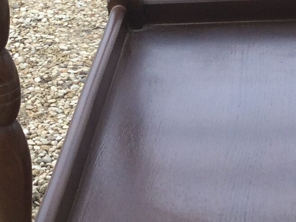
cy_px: 91
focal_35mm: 154
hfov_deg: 12.8
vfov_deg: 9.6
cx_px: 238
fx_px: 1317
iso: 25
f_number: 2.4
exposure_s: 1/123
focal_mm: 3.3
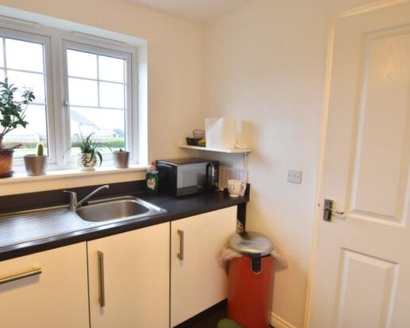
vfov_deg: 69.1
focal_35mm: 20
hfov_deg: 81.1
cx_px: 178
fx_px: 238
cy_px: 157
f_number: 5
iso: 560
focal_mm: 11
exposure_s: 1/15
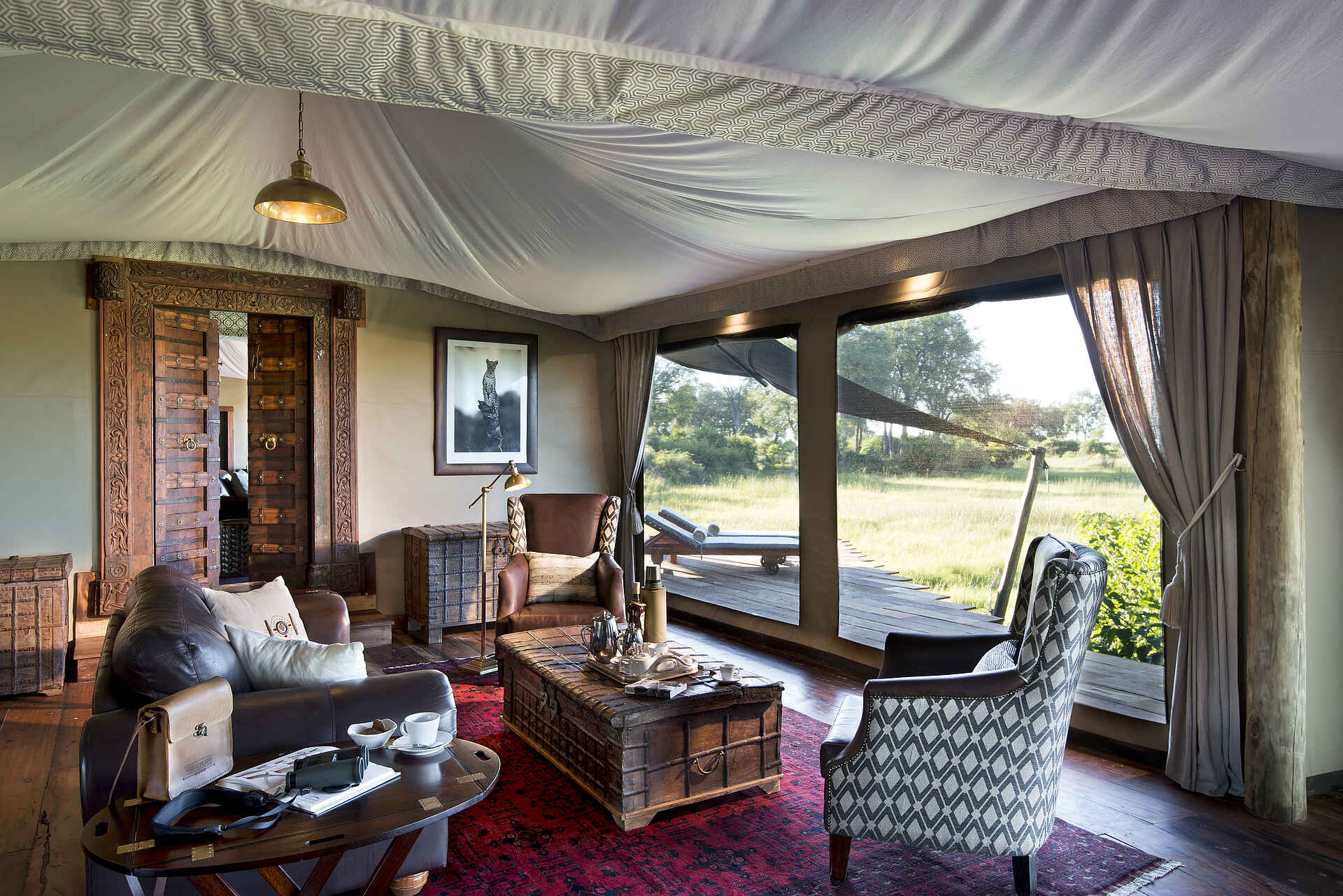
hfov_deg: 76.1
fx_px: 858
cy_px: 448
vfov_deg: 55.1
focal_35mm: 23
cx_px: 672
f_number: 9.5
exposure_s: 1/4
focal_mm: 23
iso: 200
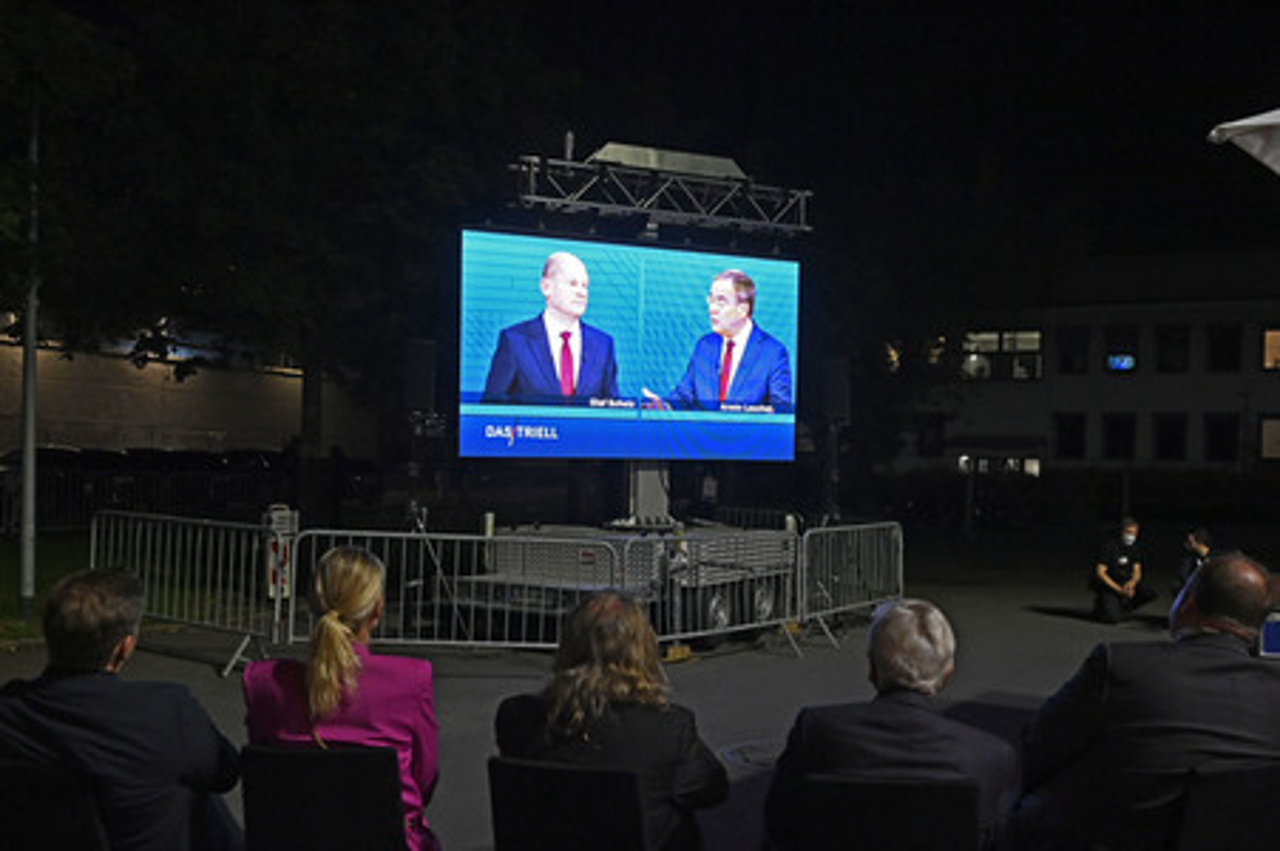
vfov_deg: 42.3
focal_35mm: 31
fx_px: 1101
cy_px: 426
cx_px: 640
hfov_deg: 60.3
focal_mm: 31
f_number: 5
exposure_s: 1/160
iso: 4000
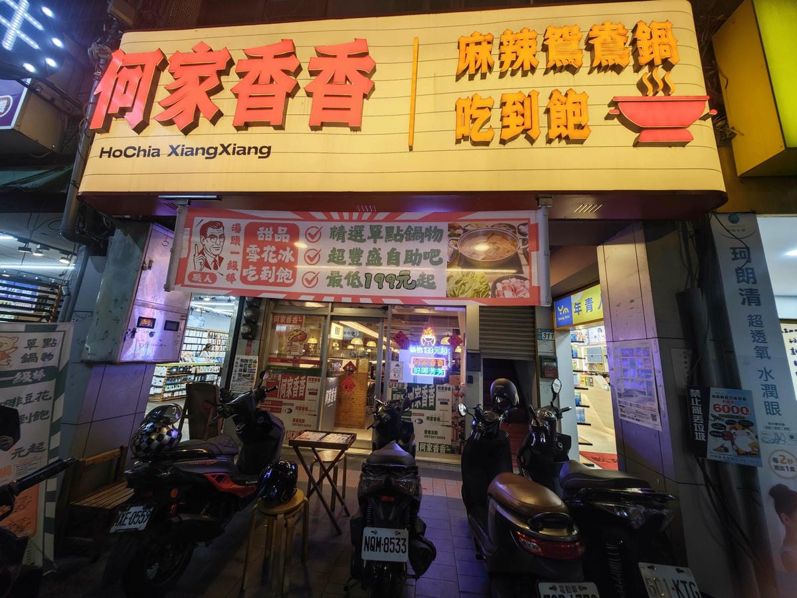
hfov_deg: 110.5
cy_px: 299
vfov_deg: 94.5
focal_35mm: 12
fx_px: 276
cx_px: 398
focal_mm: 2.03
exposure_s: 1/60
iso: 200
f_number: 1.8
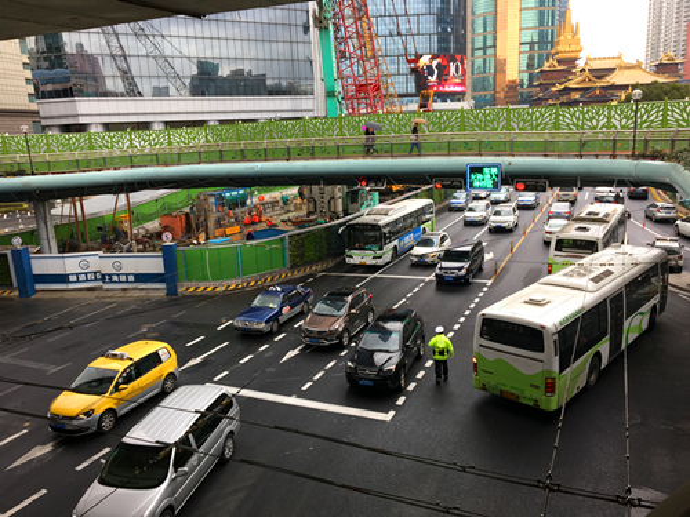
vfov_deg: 48.2
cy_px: 258
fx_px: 578
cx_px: 345
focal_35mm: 29
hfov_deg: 61.7
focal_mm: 4.15
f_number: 2.2
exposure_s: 1/100
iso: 25
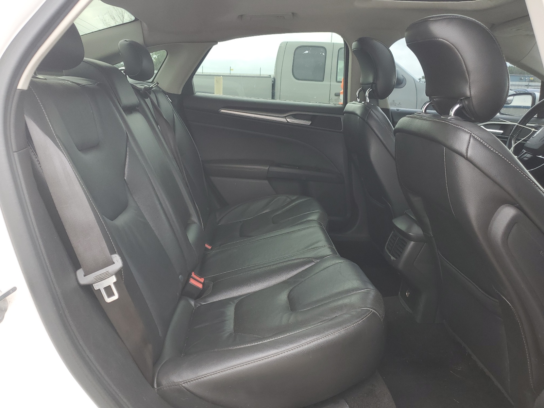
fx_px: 409
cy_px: 204
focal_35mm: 26
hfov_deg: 67.3
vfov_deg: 53.1
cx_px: 272
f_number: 1.5
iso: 50
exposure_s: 1/189
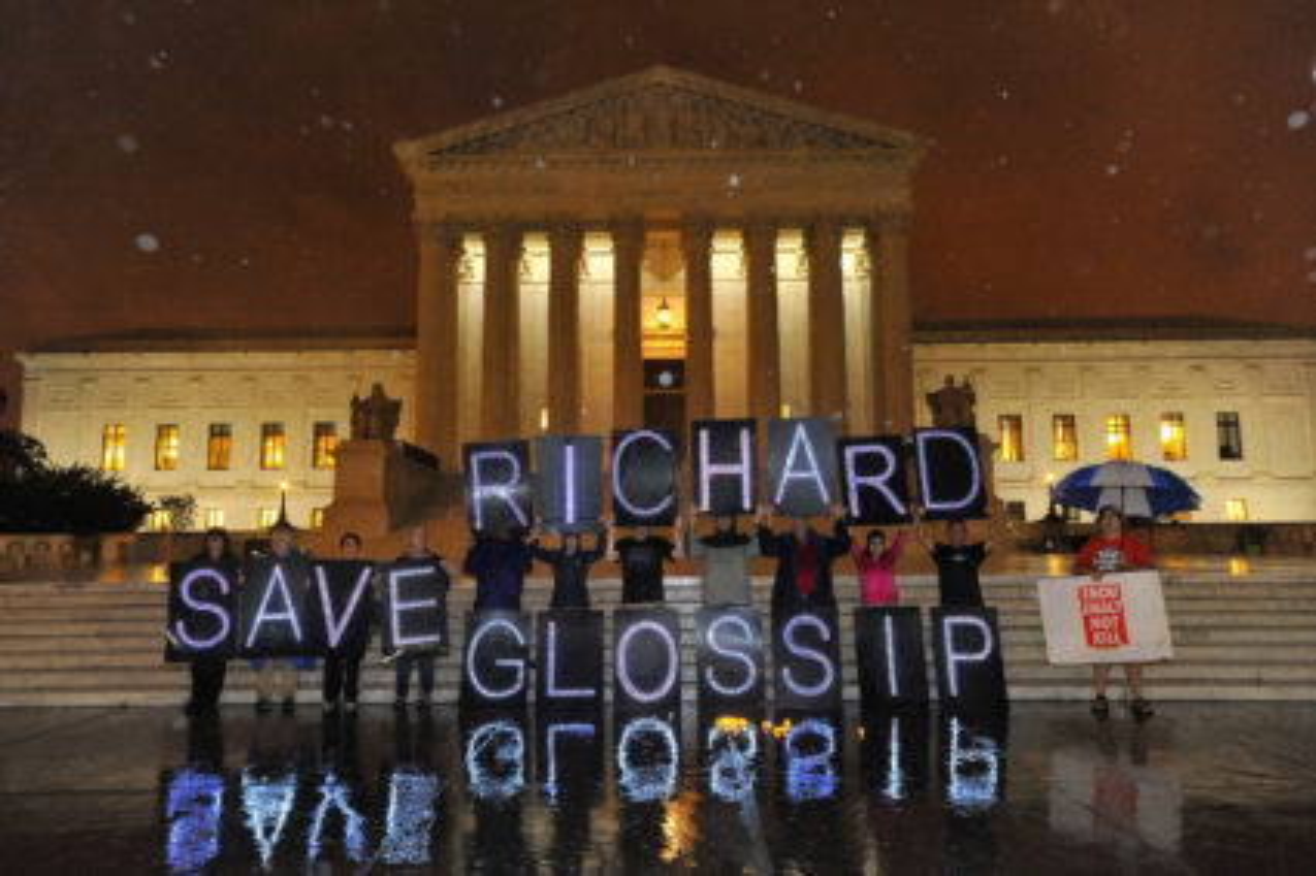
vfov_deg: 41.1
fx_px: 1169
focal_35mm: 32
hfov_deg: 58.7
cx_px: 658
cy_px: 438
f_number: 5.6
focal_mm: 32
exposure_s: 1/20
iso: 4000
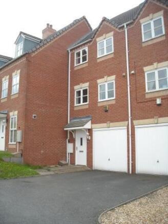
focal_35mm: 35
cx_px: 84
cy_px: 112
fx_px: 226
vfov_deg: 52.6
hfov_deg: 40.7
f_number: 5.6
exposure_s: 1/129
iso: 64
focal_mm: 5.7
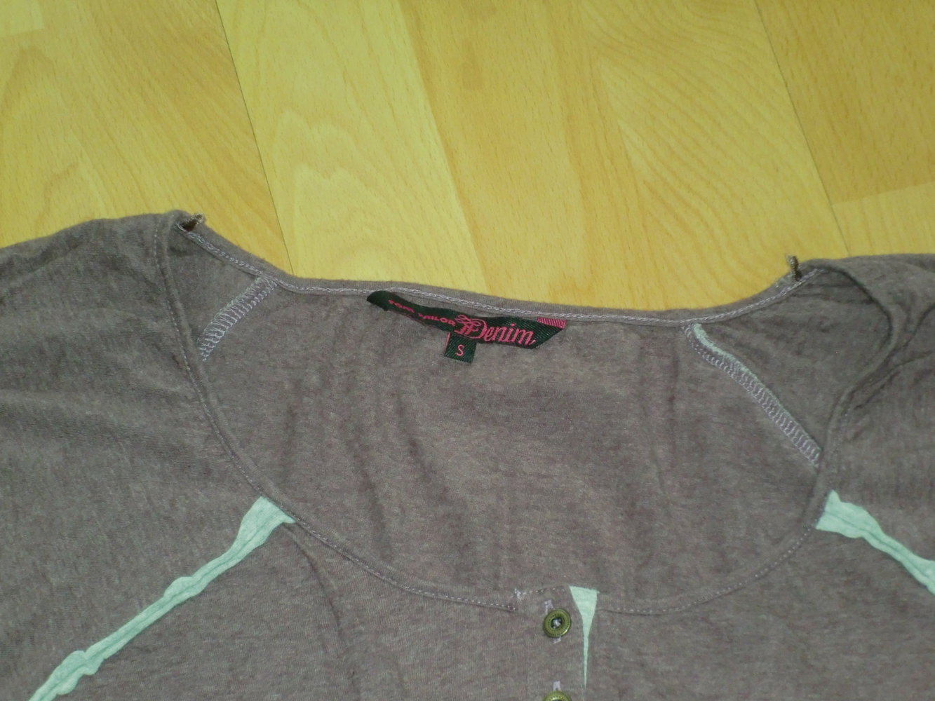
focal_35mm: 112
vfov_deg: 13.2
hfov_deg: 17.6
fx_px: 3025
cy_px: 350
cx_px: 468
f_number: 5.9
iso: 400
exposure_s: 1/40
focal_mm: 18.6
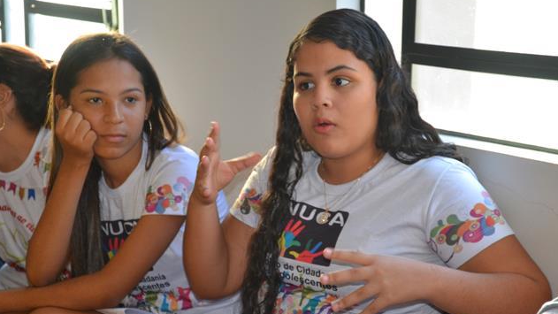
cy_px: 162
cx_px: 279
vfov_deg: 18.0
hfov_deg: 31.4
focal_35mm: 67
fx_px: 991
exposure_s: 1/60
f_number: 4.8
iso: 800
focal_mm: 42
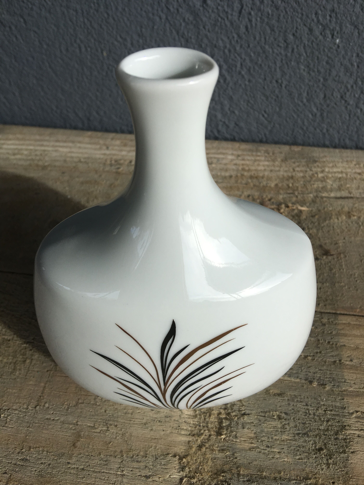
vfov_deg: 61.7
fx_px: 407
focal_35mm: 29
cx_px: 182
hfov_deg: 48.2
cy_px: 242
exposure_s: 1/864
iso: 25
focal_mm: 4.15
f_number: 2.2
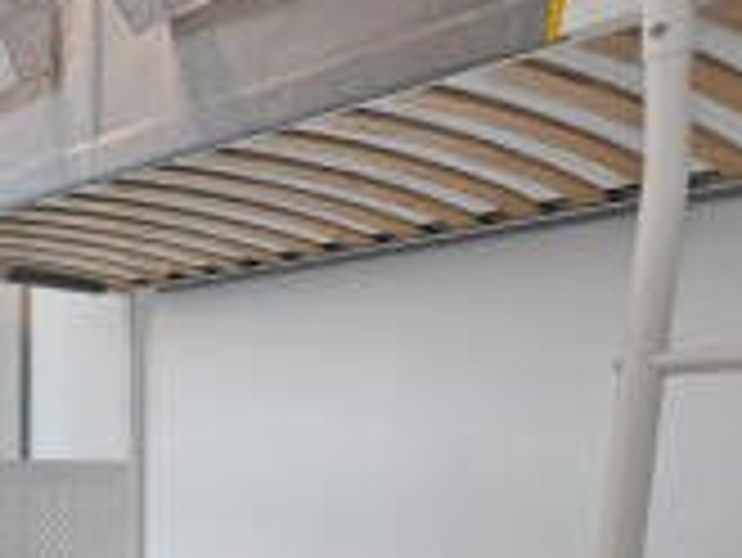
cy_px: 520
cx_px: -92
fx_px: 987
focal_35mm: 46
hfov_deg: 34.9
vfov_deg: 30.0
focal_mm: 2.2
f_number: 2.2
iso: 80
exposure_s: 1/50
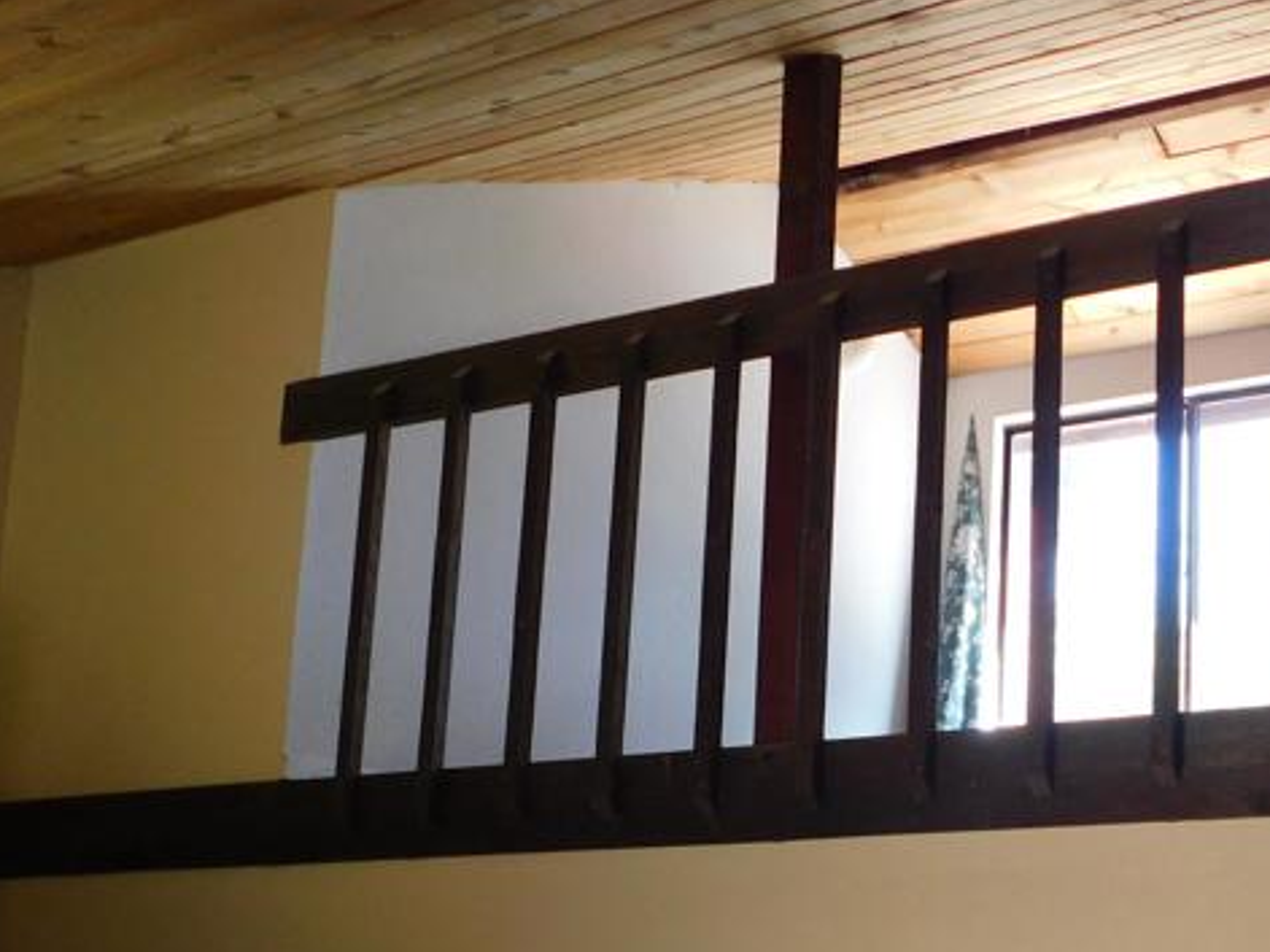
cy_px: 809
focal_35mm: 50
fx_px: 1834
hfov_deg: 36.9
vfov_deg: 28.3
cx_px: 1011
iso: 200
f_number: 3
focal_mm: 4
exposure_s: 1/30
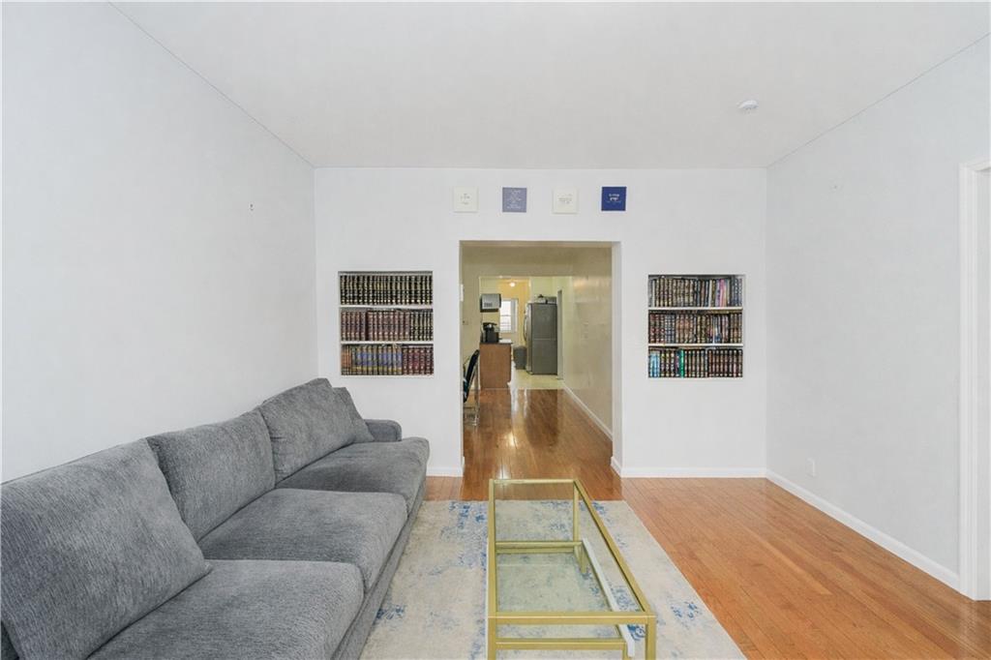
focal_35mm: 15
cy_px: 330
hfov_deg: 100.4
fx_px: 413
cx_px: 496
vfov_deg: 77.3
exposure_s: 1/60
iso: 1250
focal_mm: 10
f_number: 8
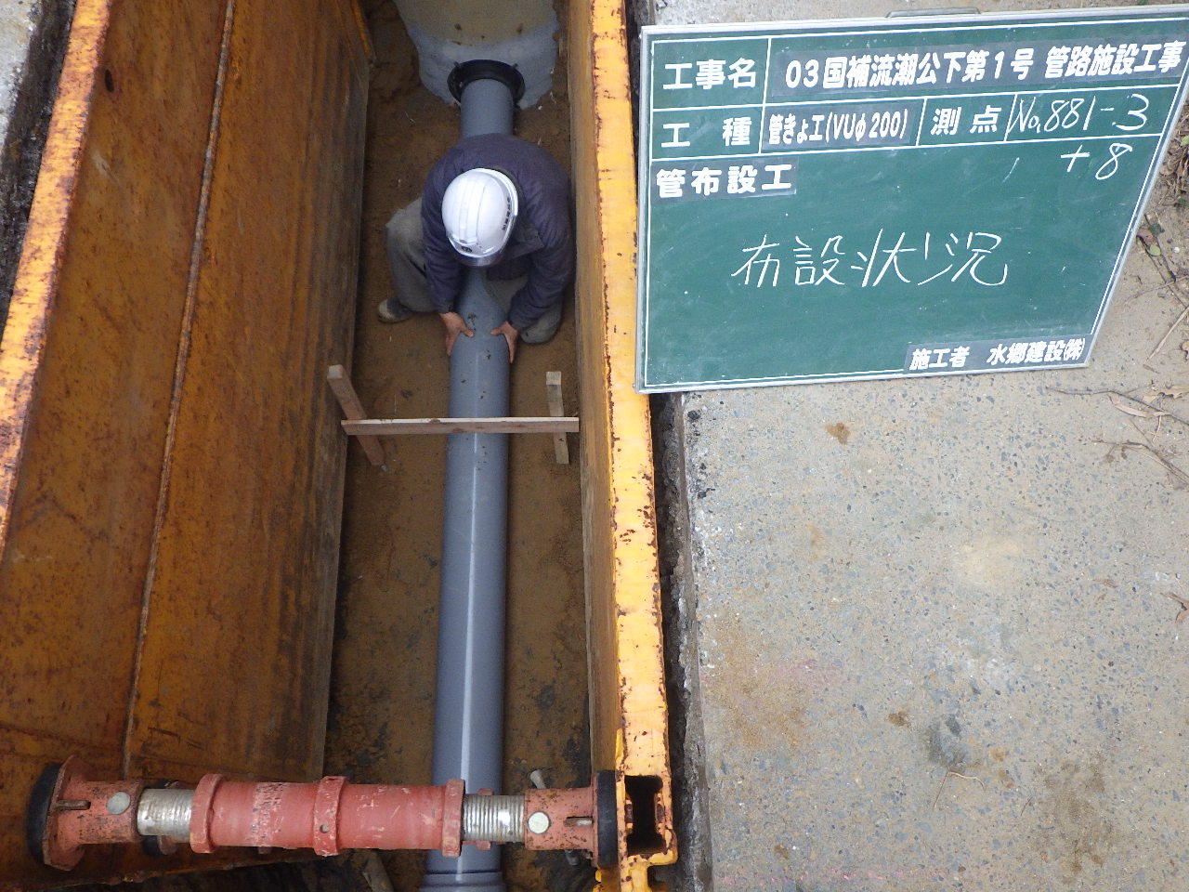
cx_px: 594
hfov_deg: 63.4
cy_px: 446
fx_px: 962
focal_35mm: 28
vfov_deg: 49.7
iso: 250
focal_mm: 5
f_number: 3.5
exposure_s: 1/60
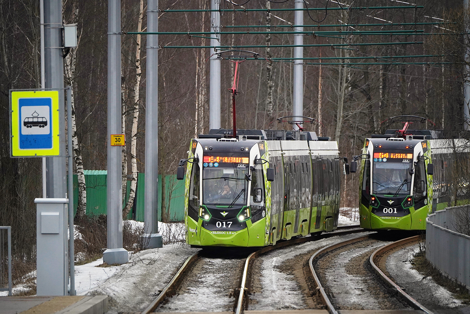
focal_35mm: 336
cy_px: 157
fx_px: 4388
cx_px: 235
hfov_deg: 6.1
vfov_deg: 4.1
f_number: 6.3
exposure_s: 1/500
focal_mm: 336
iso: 1000
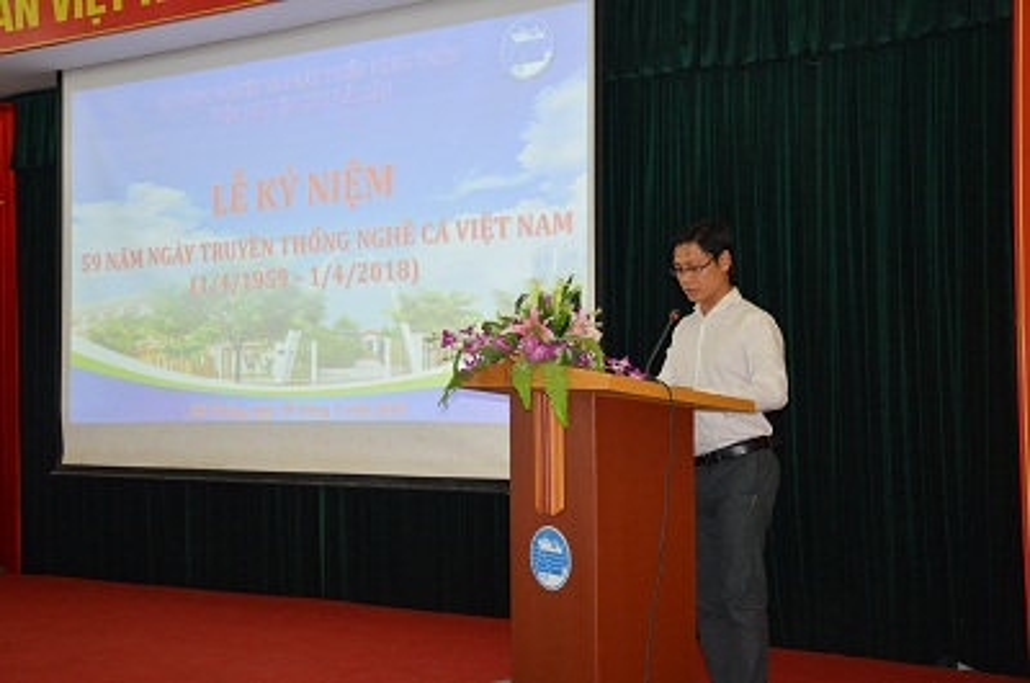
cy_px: 342
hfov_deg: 43.7
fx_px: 1285
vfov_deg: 29.7
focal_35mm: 45
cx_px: 515
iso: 640
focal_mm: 30
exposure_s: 1/60
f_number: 4.2
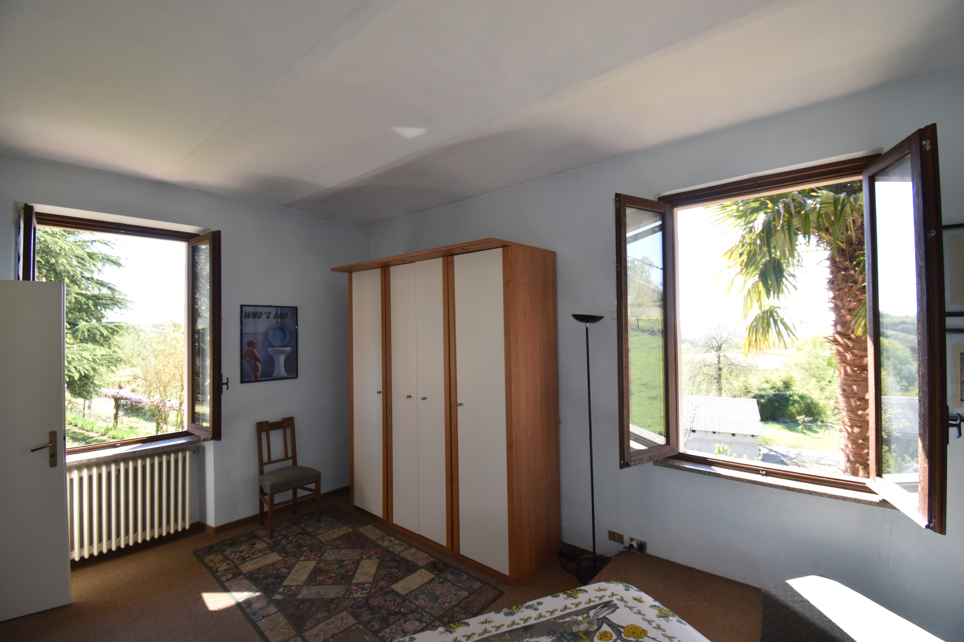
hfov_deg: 100.4
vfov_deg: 77.3
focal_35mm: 15
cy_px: 321
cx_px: 482
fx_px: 402
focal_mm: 10
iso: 320
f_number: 5.6
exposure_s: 1/125
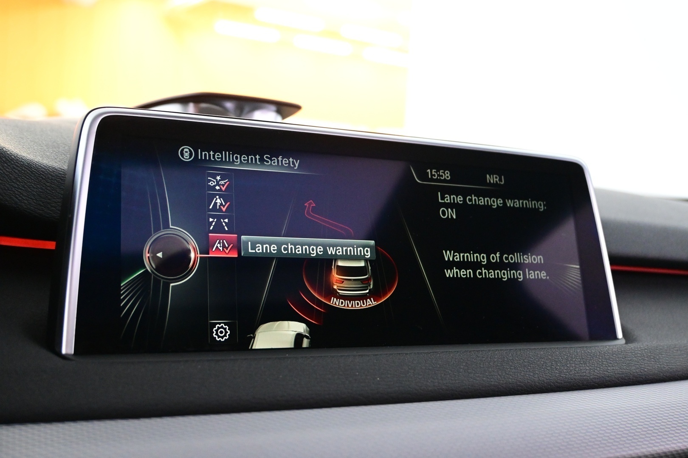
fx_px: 702
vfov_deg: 36.2
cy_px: 229
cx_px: 344
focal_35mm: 37
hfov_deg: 52.2
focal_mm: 24.5
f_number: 4.2
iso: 3600
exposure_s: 1/40
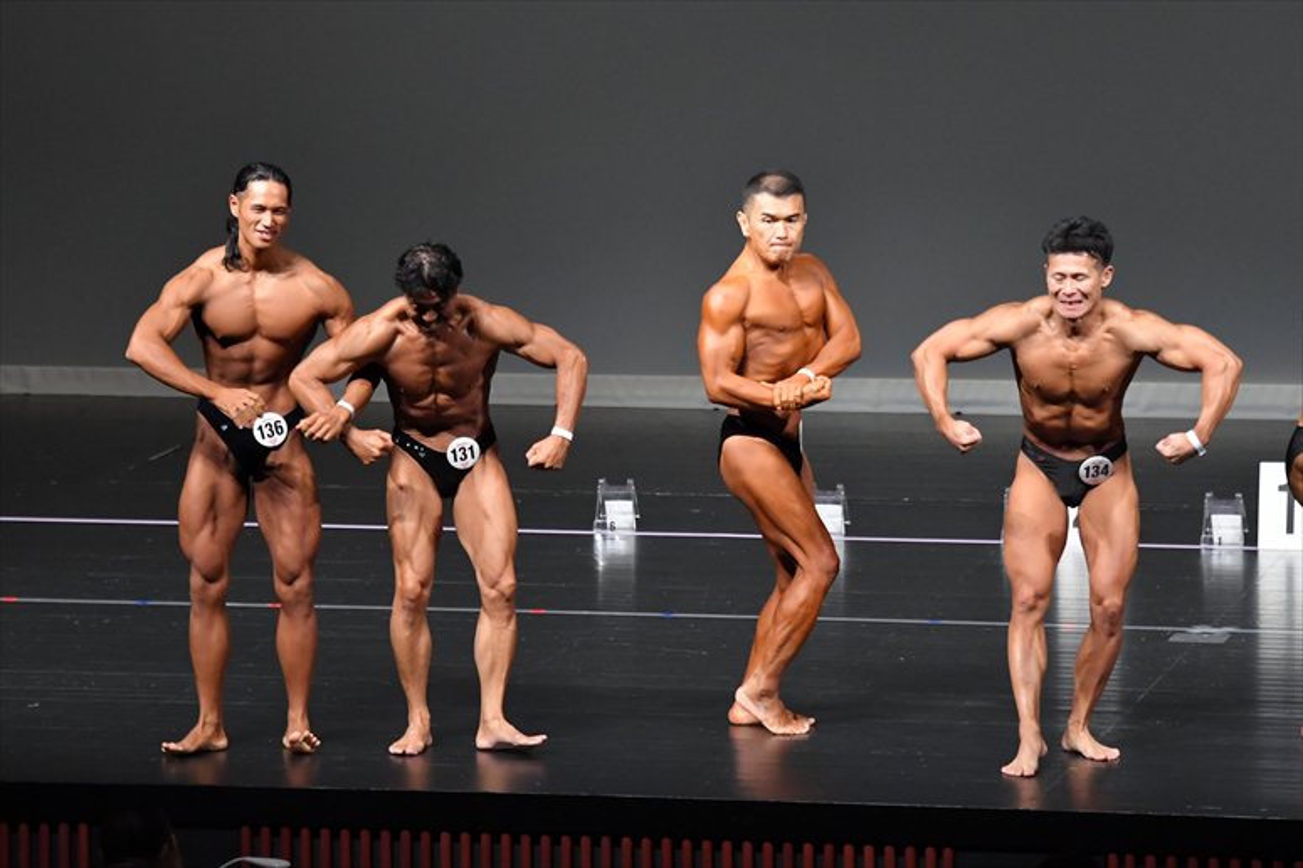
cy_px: 434
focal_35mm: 240
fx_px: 8683
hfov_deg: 8.6
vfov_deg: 5.7
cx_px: 652
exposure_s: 1/400
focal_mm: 160
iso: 5000
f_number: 5.6
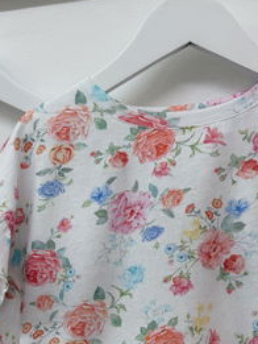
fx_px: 487
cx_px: 105
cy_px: 243
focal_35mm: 49
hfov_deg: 29.6
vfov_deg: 38.2
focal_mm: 6.76
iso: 100
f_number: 1.78
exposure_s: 1/100
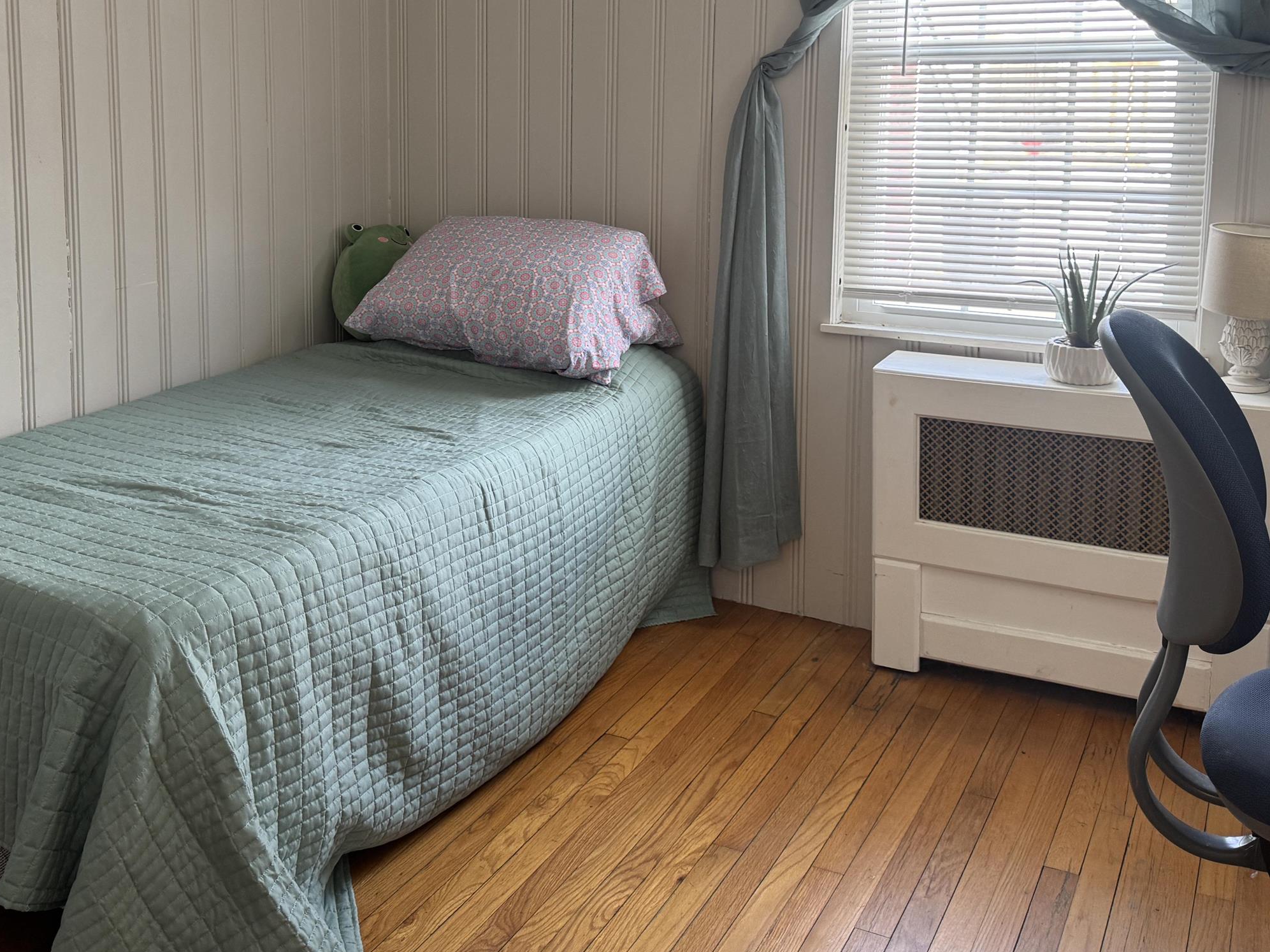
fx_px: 1357
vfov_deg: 37.7
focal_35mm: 37
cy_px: 245
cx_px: 516
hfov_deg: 49.9
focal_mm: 6.76
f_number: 1.78
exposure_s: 1/60
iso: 125
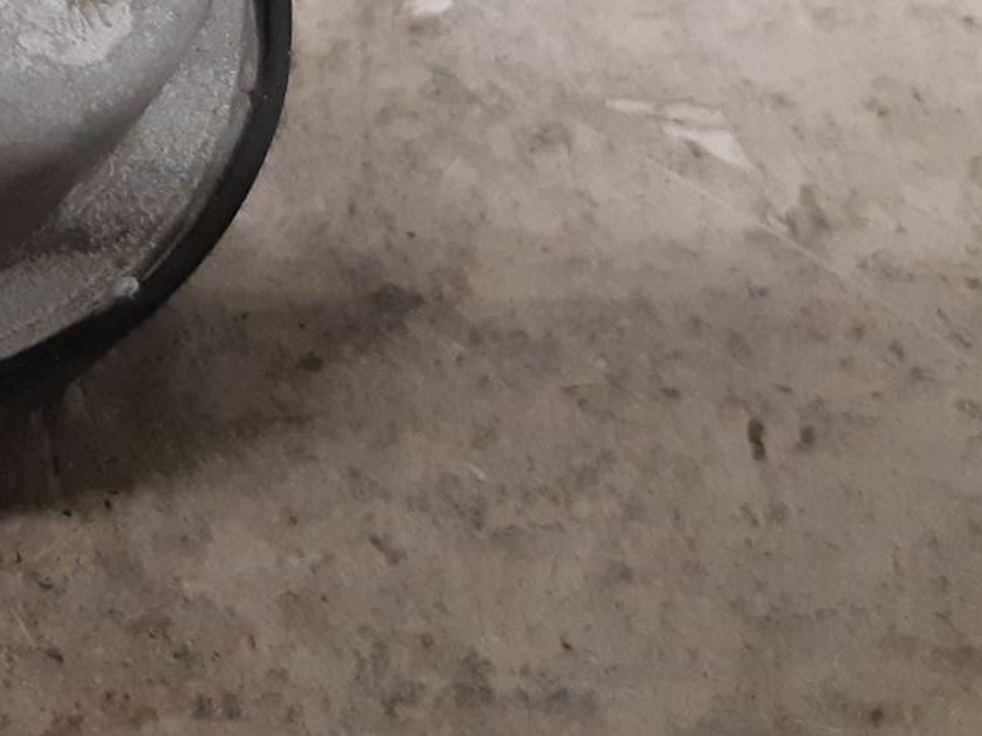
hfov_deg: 21.4
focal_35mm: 84
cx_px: -245
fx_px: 2382
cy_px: -267
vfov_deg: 16.4
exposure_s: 1/50
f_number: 1.7
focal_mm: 3.93
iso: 320
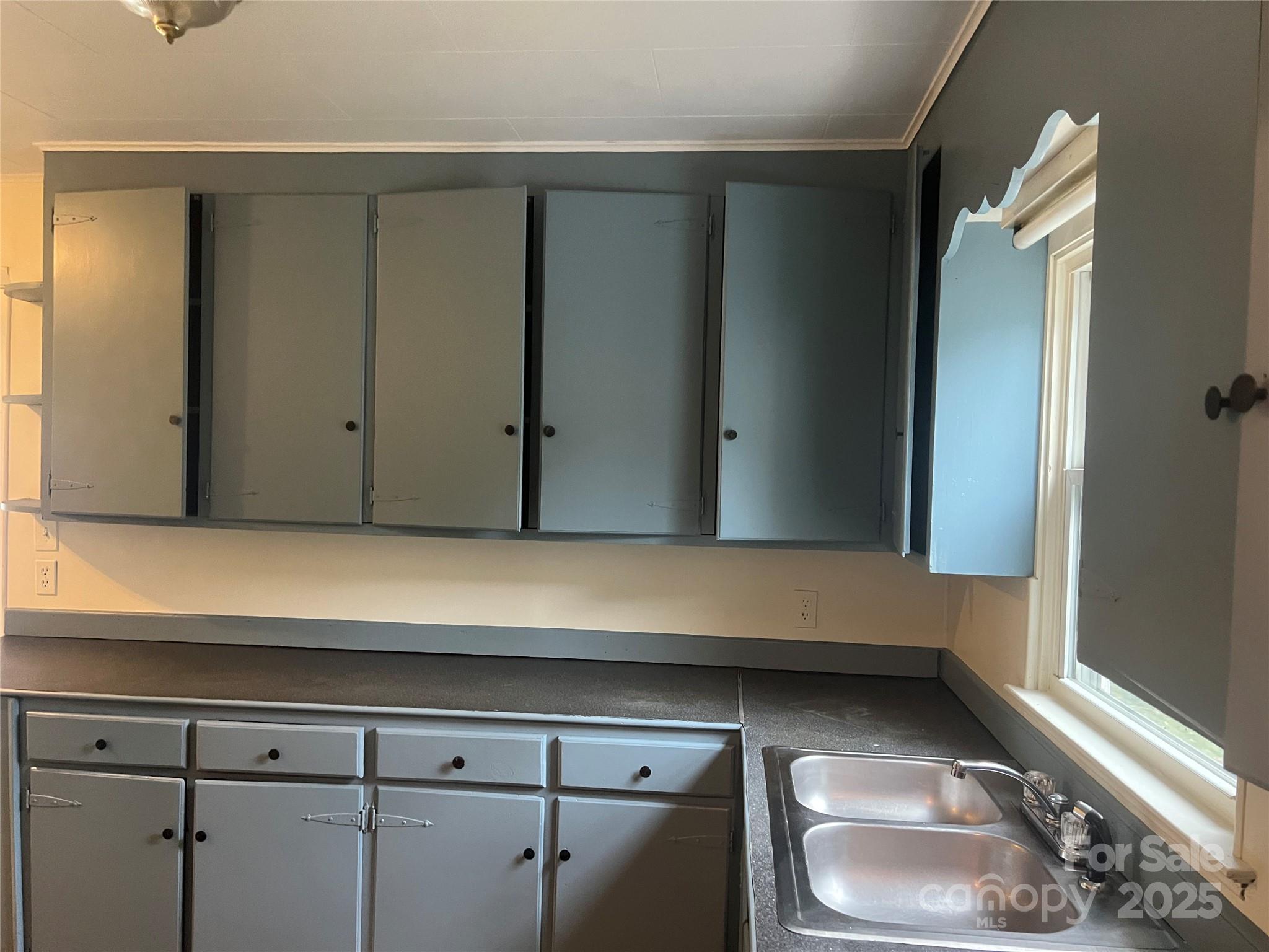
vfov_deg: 53.1
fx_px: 953
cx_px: 634
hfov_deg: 67.3
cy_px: 476
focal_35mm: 26
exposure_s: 1/60
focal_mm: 5.7
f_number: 1.5
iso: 500
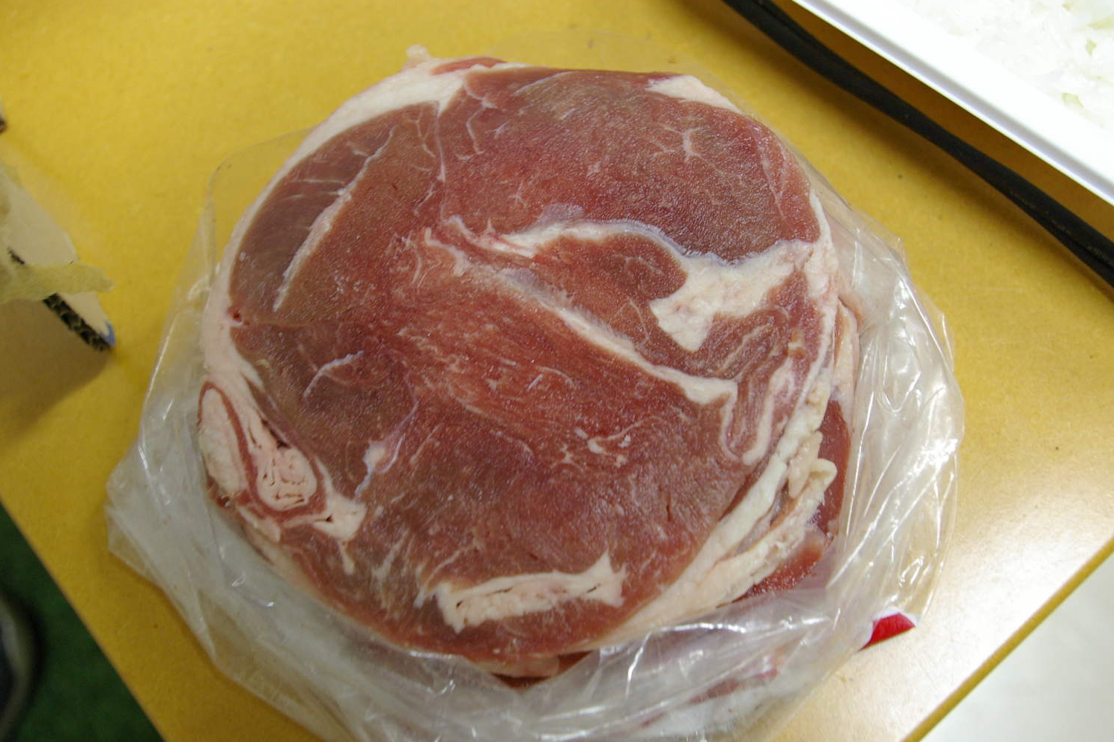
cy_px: 378
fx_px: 1237
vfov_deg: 33.4
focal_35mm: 40
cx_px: 550
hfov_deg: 48.5
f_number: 5.6
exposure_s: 1/8
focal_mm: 26
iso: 800
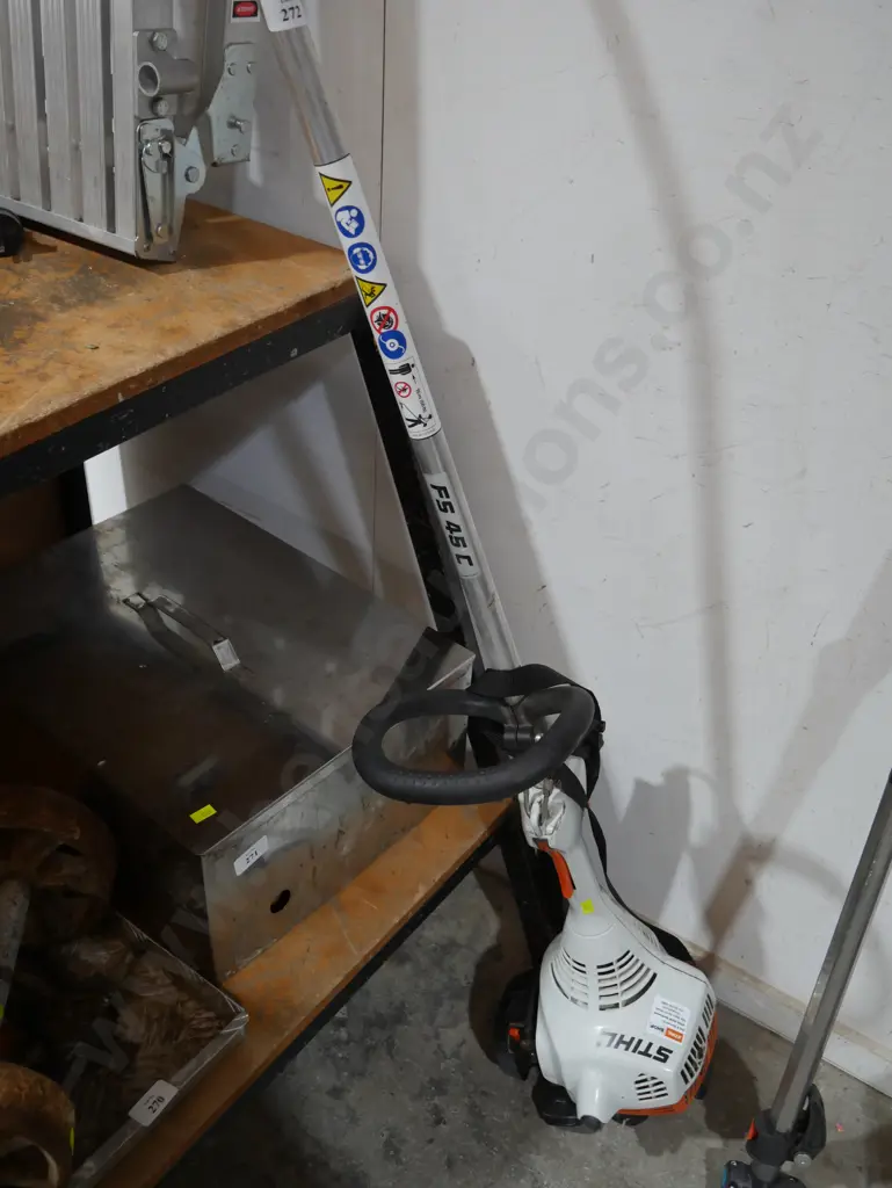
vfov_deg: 53.9
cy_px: 594
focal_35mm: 34
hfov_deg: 41.8
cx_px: 446
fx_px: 1167
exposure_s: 1/60
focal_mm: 17
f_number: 4
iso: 640
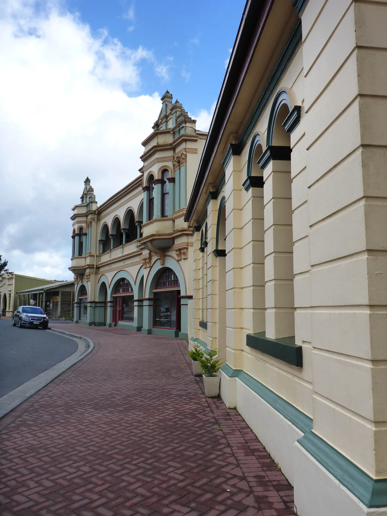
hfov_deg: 49.7
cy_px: 258
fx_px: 417
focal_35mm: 28
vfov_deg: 63.4
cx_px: 194
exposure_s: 1/640
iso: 160
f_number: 3.3
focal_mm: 4.9
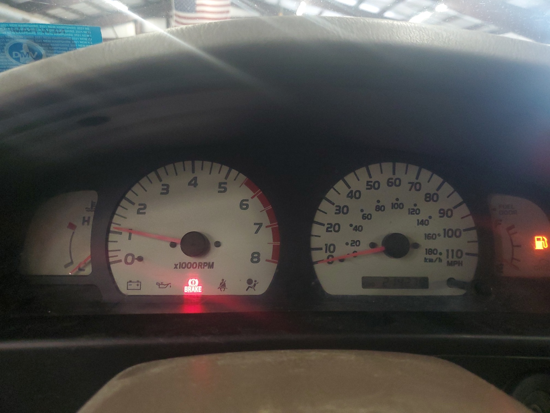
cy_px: 206
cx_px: 275
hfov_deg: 67.3
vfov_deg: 53.1
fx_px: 413
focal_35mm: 26
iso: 286
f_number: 1.5
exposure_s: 1/40
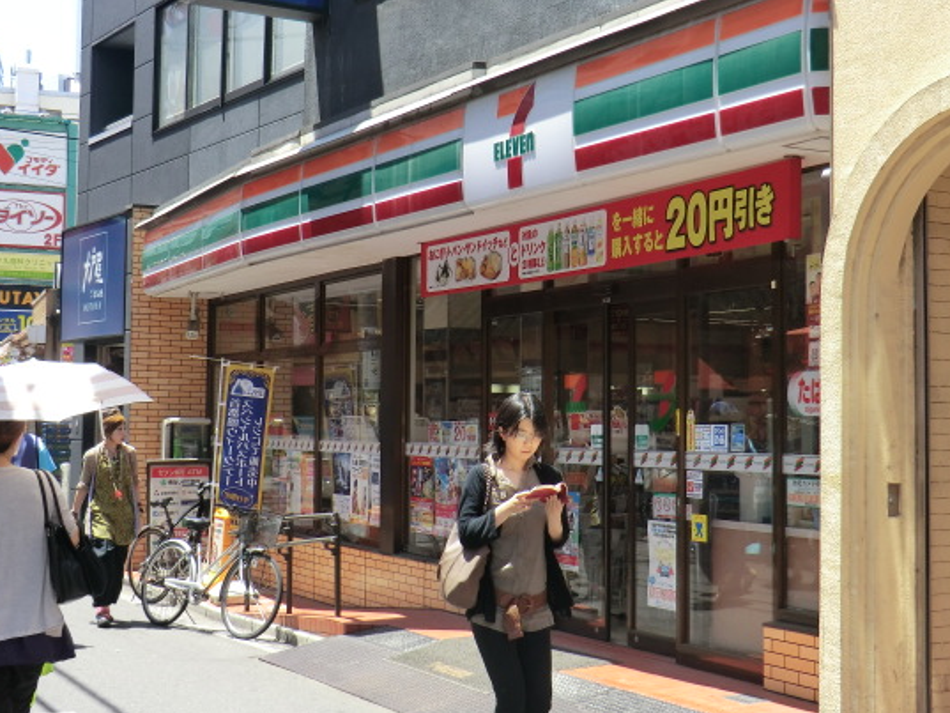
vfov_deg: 26.1
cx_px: 541
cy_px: 311
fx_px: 1537
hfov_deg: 34.3
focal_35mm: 56
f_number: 4
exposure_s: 1/200
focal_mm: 8.4
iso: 80
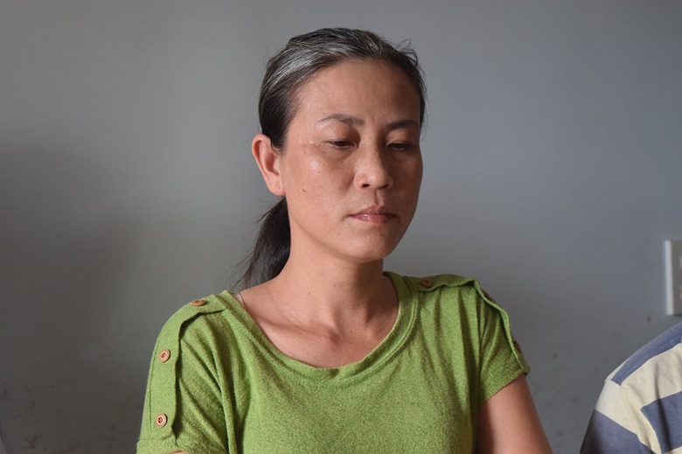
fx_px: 1562
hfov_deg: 24.6
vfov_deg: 16.5
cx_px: 341
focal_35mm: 82
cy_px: 227
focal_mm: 55
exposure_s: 1/160
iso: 2000
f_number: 6.3
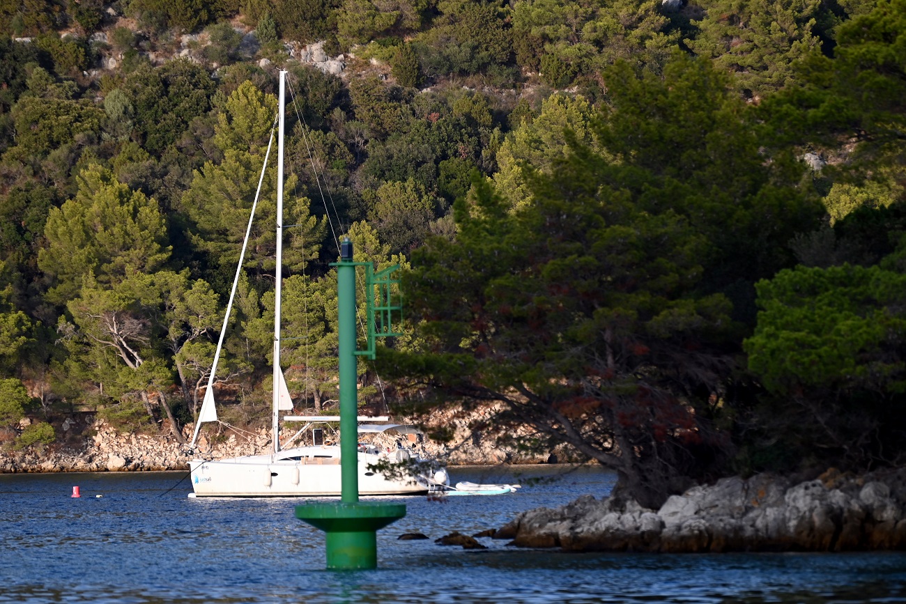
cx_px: 453
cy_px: 302
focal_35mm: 300
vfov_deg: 4.6
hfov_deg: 6.9
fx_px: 7550
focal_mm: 300
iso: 400
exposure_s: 1/800
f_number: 5.6
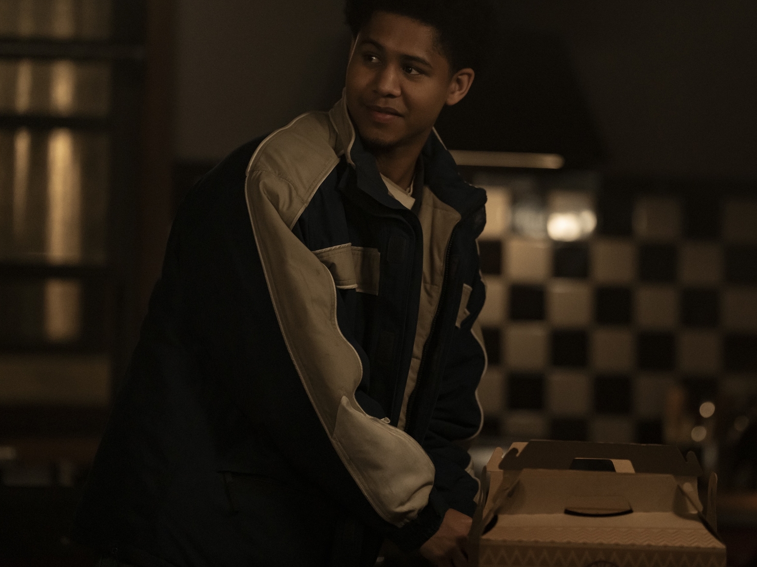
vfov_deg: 7.7
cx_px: 491
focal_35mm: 194
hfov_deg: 10.2
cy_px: 245
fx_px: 4242
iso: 5000
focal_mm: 155
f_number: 2.8
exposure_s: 1/250
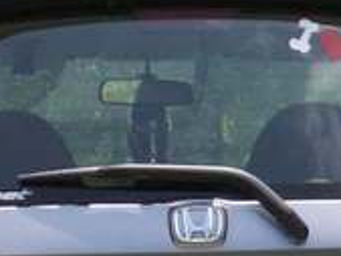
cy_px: 318
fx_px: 4288
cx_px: 724
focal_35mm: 435
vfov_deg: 3.4
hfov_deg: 4.5
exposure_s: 1/461
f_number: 4.7
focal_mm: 15.3
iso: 80
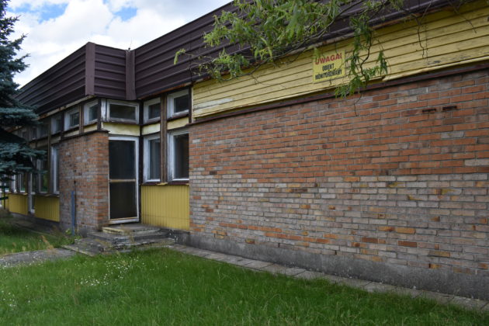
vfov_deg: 41.7
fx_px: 428
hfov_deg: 59.5
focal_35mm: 32
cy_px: 163
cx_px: 244
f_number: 8
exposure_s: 1/500
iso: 320
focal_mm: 21
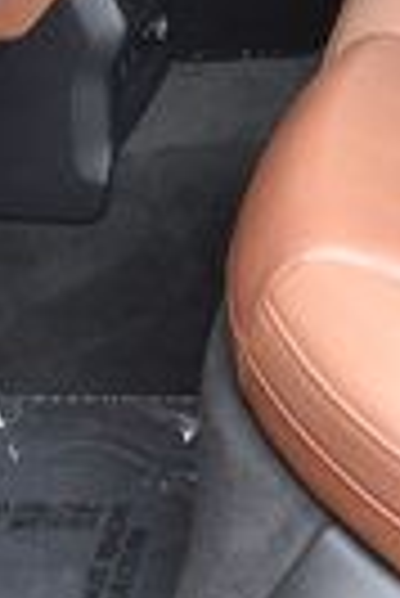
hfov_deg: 10.3
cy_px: -142
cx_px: 562
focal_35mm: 130
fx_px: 2161
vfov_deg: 15.1
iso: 720
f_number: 3.5
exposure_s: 1/250
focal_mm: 18
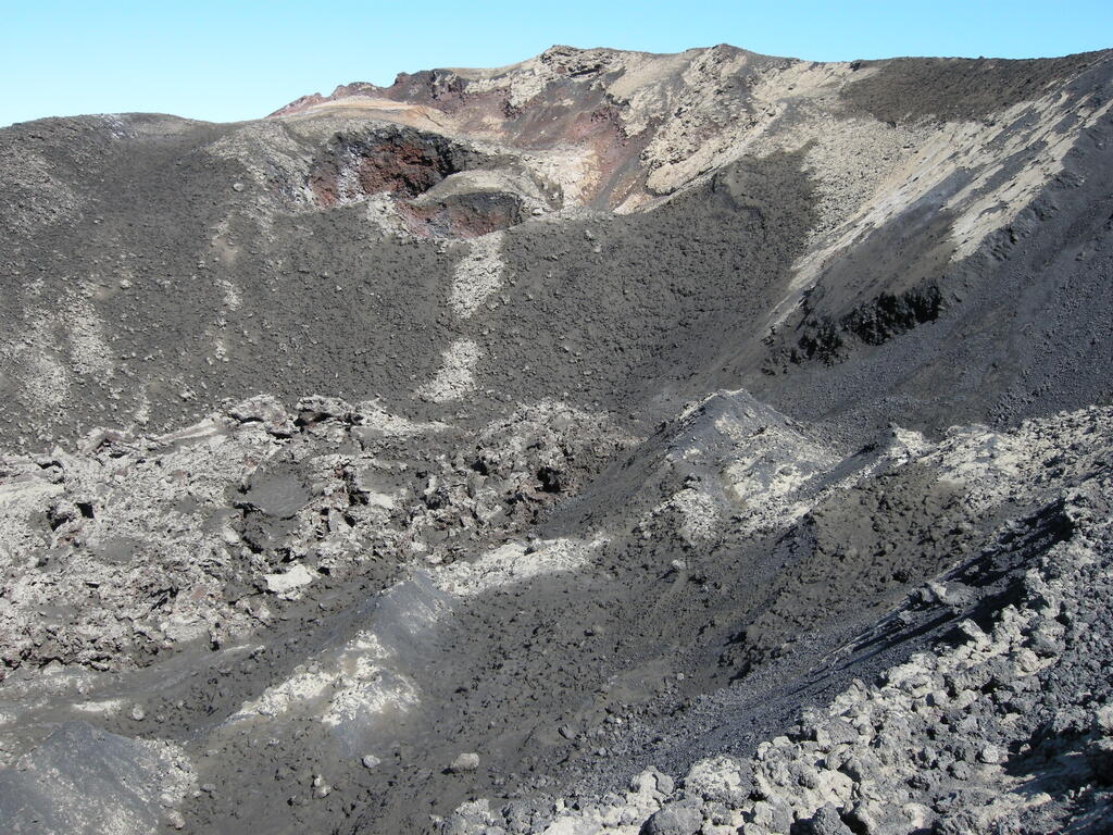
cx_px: 556
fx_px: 1125
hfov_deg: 52.6
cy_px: 418
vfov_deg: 40.7
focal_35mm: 35
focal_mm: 7.5
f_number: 4.8
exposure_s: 1/248
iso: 100
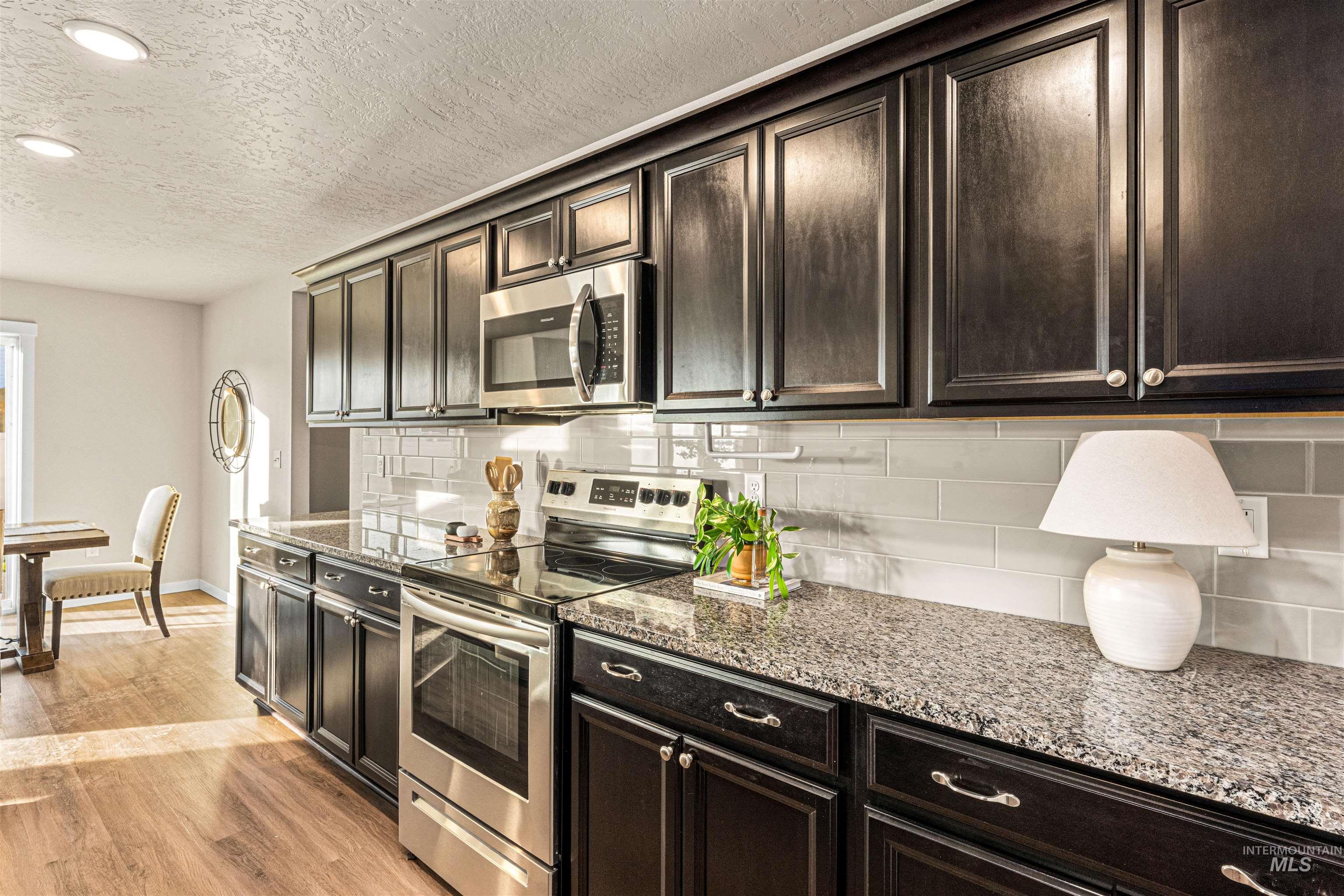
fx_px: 635
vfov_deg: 70.4
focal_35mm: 17
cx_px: 672
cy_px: 448
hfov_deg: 93.3
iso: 800
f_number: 13
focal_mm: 17
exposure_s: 1/4
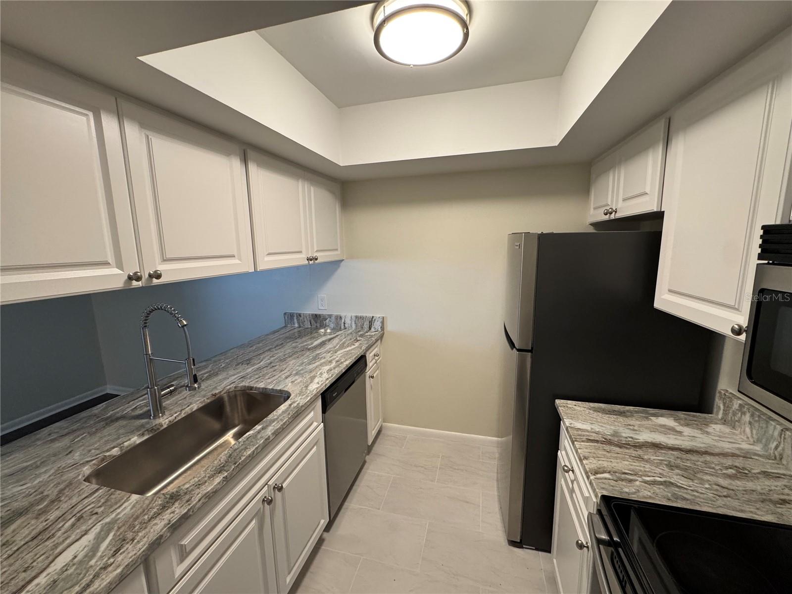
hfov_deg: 102.1
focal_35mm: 14
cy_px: 297
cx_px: 396
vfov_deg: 85.7
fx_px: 320
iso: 250
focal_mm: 2.22
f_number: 2.2
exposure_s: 1/120
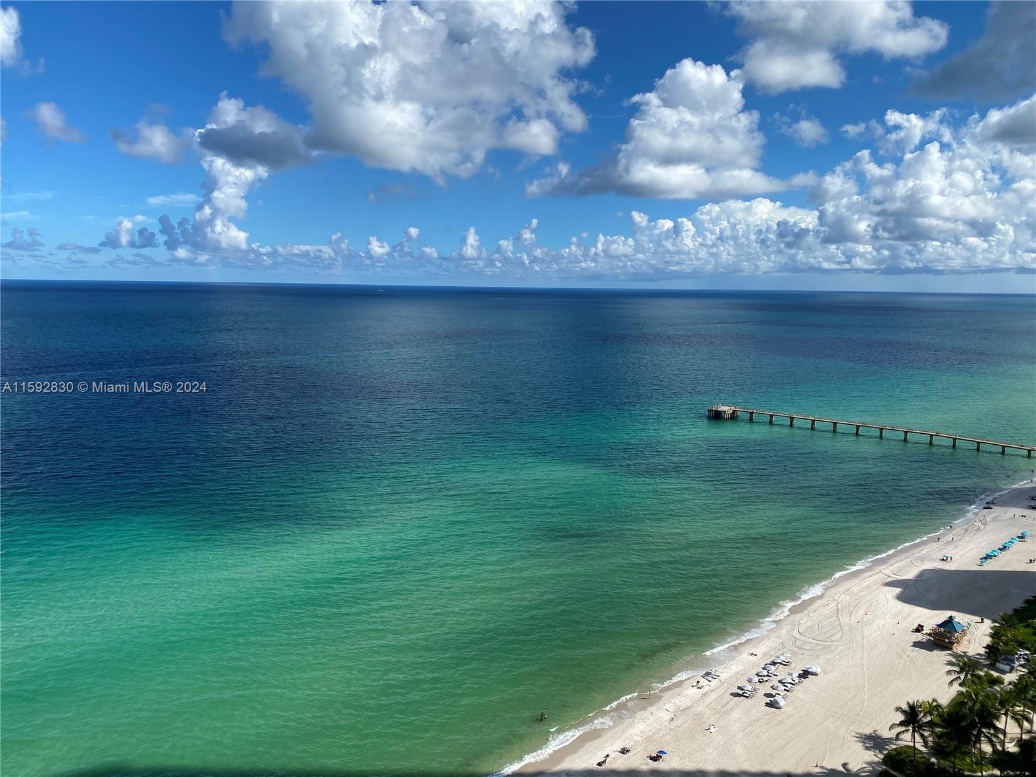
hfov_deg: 67.3
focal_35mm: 26
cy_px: 388
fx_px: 778
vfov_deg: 53.1
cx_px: 518
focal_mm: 4.25
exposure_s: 1/4115
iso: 32
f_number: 1.8
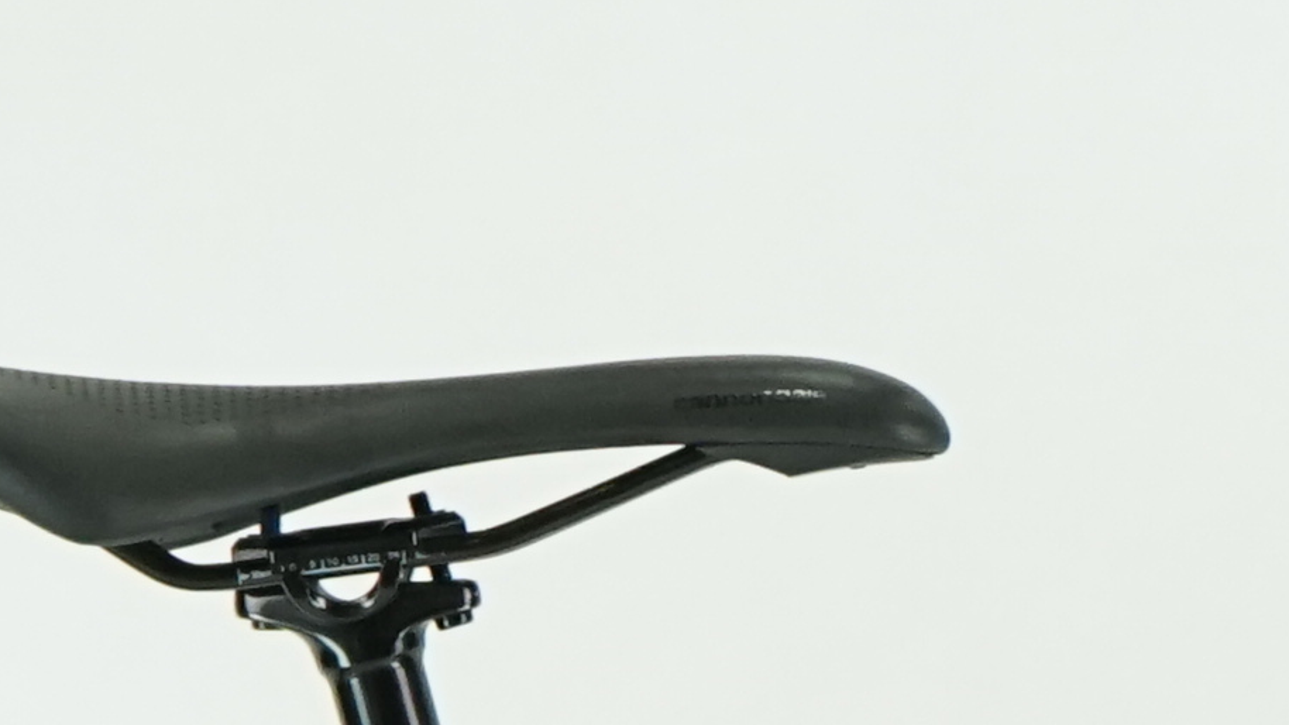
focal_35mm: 378
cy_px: 2045
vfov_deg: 3.2
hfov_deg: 5.7
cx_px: 1688
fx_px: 12919
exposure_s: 1/200
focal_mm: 55
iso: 1600
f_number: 5.6
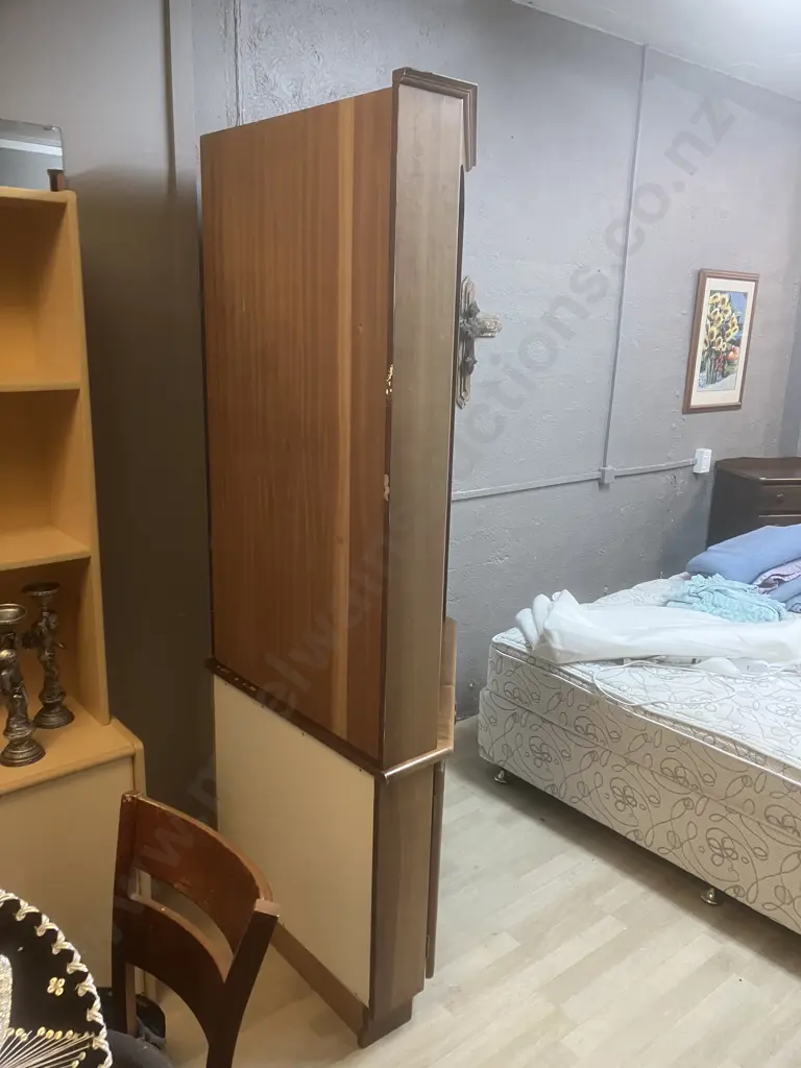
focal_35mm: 28
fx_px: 864
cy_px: 534
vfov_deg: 63.4
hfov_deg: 49.7
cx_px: 400
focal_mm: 3.99
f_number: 1.8
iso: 160
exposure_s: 1/50
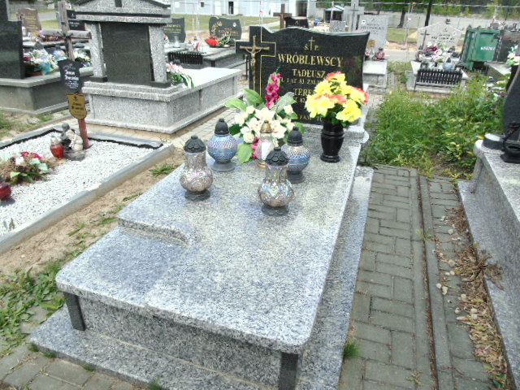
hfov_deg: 69.4
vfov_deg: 54.9
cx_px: 260
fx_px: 376
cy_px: 195
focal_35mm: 25
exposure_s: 1/320
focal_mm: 4.4
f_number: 3.4
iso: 80
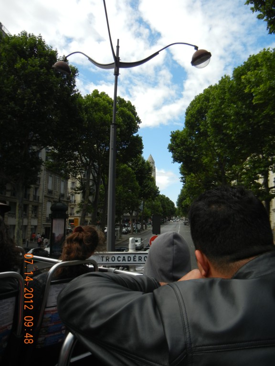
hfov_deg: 46.8
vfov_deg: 60.0
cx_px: 138
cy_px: 183
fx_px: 318
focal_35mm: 30
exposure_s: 1/256
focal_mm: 5.4
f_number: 7
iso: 160
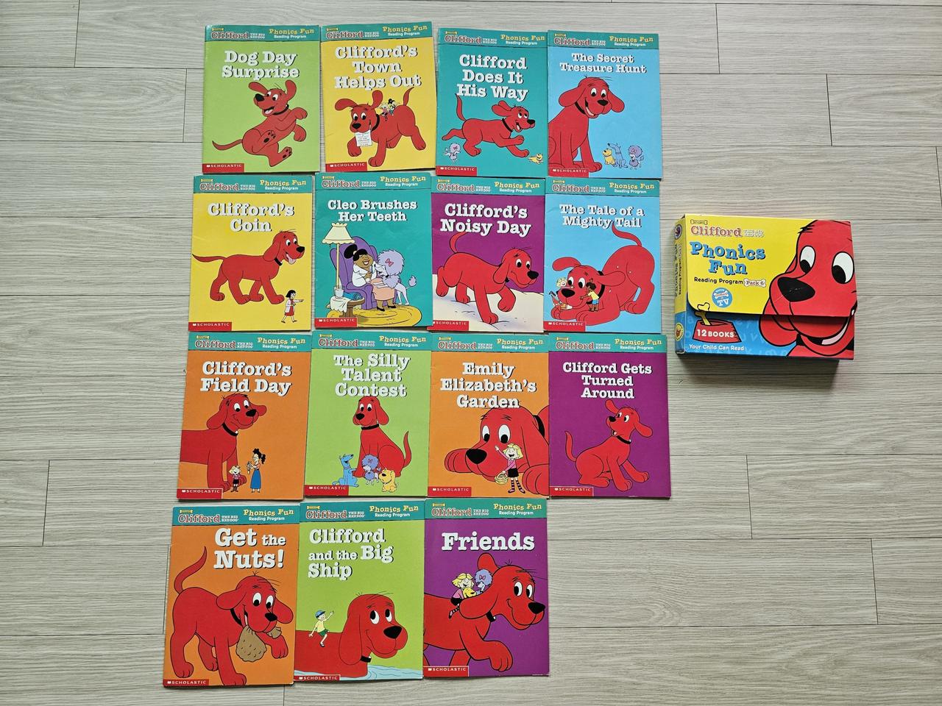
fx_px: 626
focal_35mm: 23
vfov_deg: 58.9
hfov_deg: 73.9
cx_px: 471
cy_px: 353
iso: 200
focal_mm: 6.3
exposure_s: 1/208
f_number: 1.7
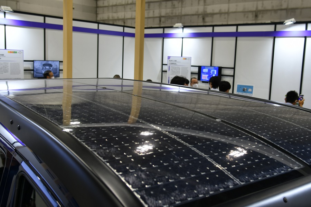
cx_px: 156
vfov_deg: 36.9
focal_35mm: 36
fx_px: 311
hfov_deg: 53.1
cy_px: 104
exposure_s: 1/40
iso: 180
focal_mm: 24
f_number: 4
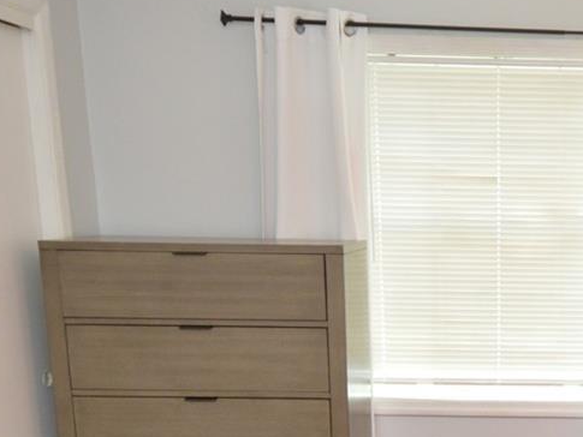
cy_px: 466
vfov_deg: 24.2
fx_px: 960
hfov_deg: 31.8
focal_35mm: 57
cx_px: 547
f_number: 4
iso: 900
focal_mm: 12
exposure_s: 1/60
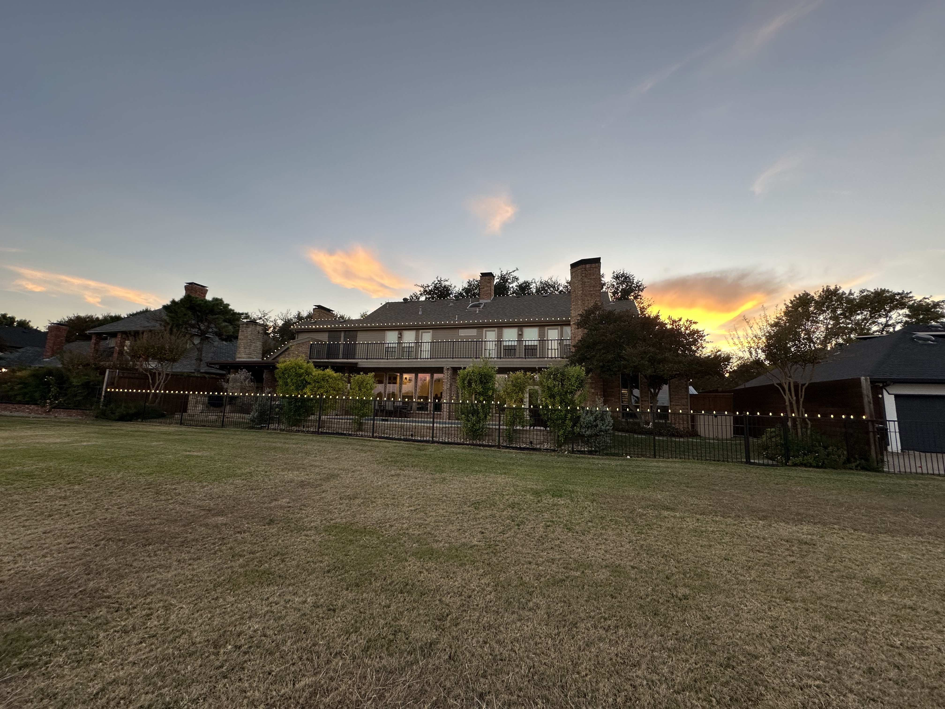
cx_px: 472
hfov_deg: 102.1
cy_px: 354
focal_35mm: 14
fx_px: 382
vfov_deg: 85.7
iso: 64
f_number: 2.2
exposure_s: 1/120
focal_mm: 2.22
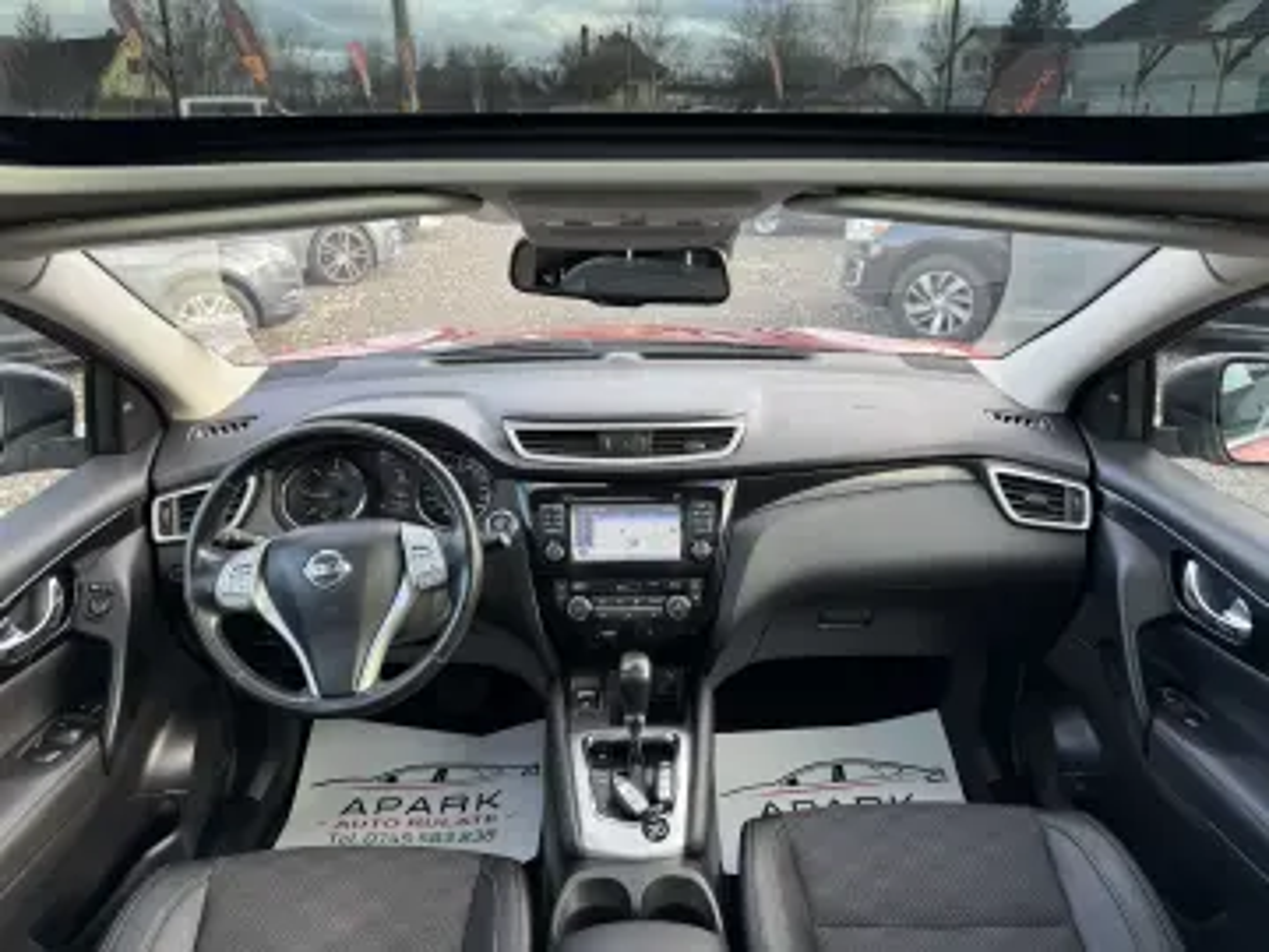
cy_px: 476
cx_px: 634
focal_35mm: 24
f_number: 1.78
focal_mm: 6.76
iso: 64
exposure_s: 1/140
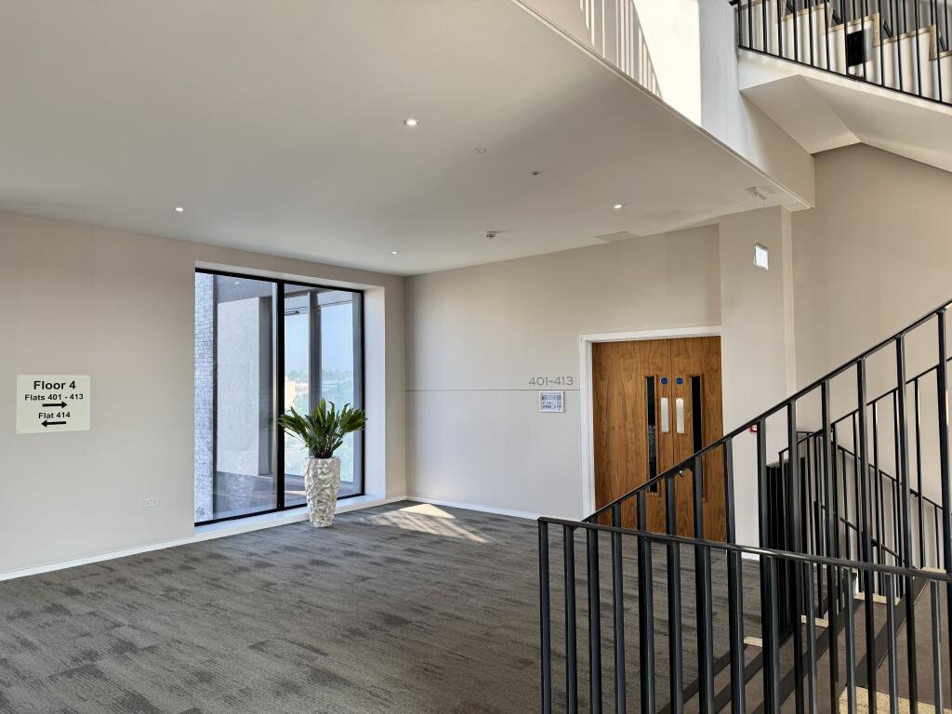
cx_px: 476
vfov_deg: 56.8
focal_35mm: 24
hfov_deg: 71.6
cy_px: 357
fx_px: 660
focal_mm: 6.76
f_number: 1.78
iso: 64
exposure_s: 1/190
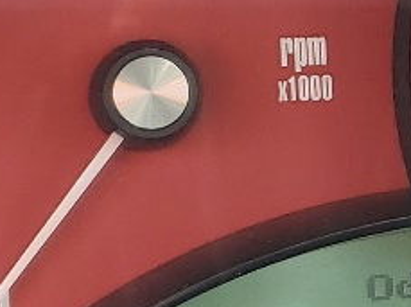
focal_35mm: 182
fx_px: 2158
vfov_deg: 8.1
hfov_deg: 10.6
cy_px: 154
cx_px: 547
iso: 50
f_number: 1.5
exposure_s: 1/172
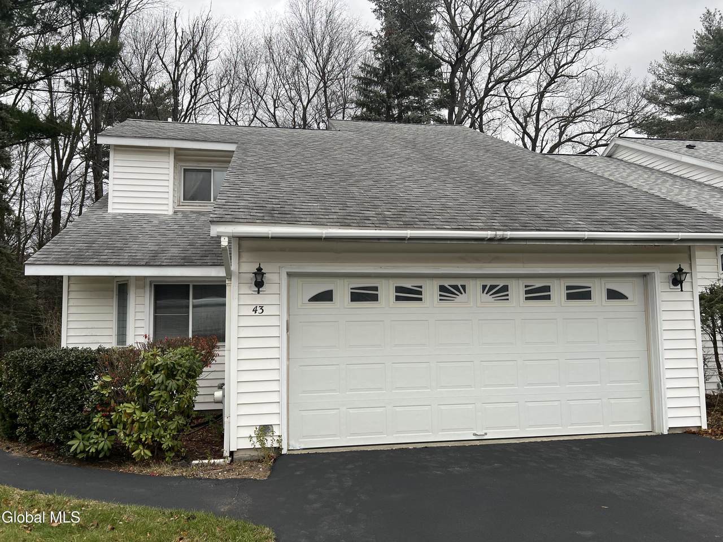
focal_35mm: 26
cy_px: 271
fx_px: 543
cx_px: 362
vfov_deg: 53.1
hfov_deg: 67.3
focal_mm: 5.7
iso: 50
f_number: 1.5
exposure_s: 1/775
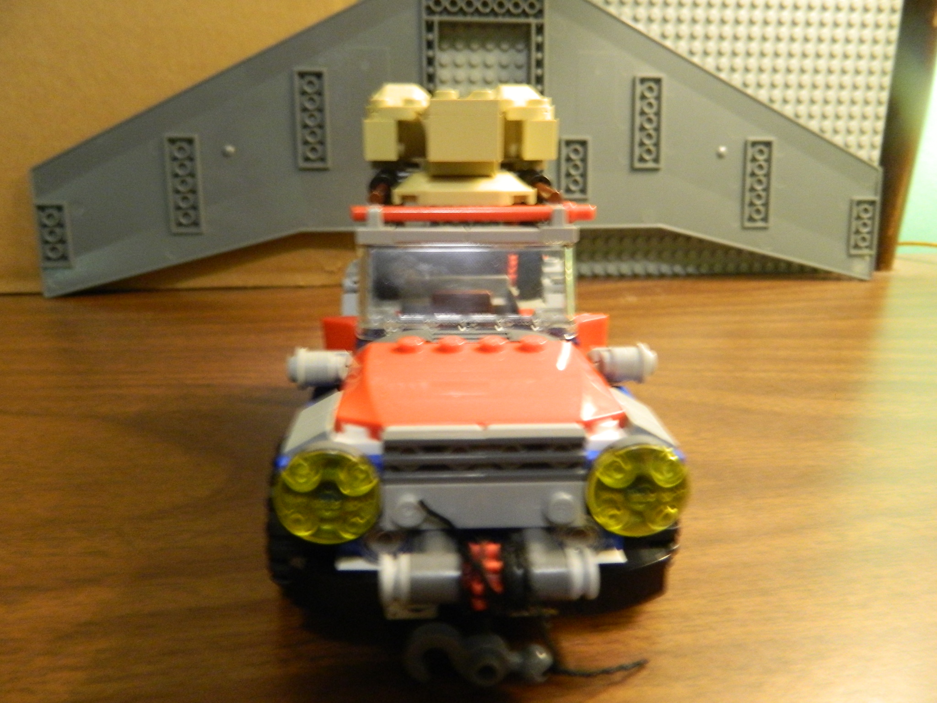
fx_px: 677
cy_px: 352
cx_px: 468
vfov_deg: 54.9
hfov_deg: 69.4
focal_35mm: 25
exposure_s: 1/13
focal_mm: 4.5
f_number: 3.1
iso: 400
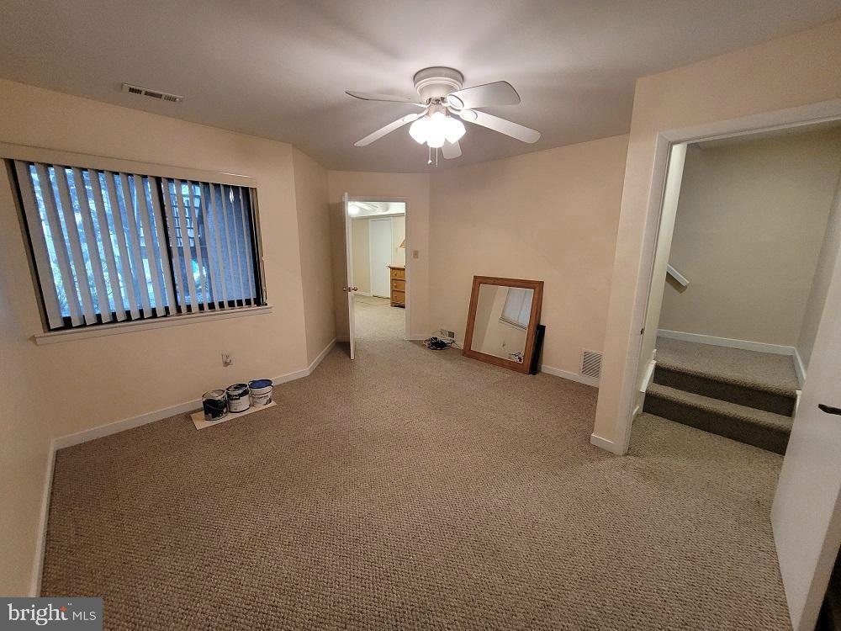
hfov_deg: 106.2
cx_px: 420
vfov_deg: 89.9
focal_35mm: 13
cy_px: 316
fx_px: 316
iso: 400
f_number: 2.2
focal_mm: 1.74
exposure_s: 1/40
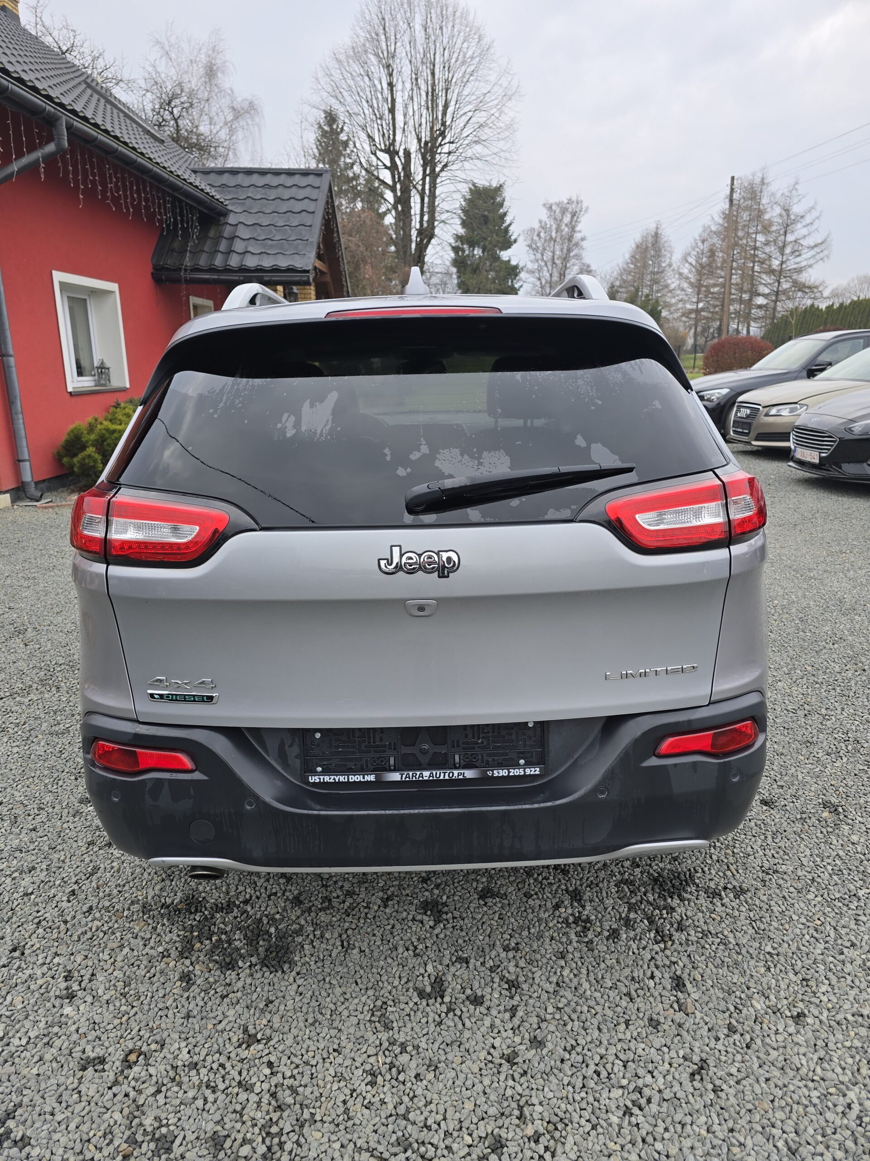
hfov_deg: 58.9
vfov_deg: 73.9
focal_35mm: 23
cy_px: 580
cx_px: 435
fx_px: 771
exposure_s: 1/233
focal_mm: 6.3
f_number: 1.7
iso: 12
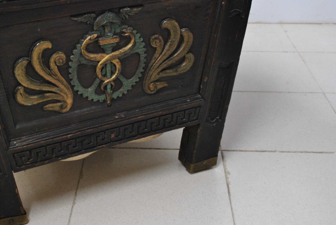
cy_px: 73
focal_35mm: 56
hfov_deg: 35.1
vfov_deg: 24.1
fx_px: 523
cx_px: 103
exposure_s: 1/13
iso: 400
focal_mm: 26
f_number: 4.2
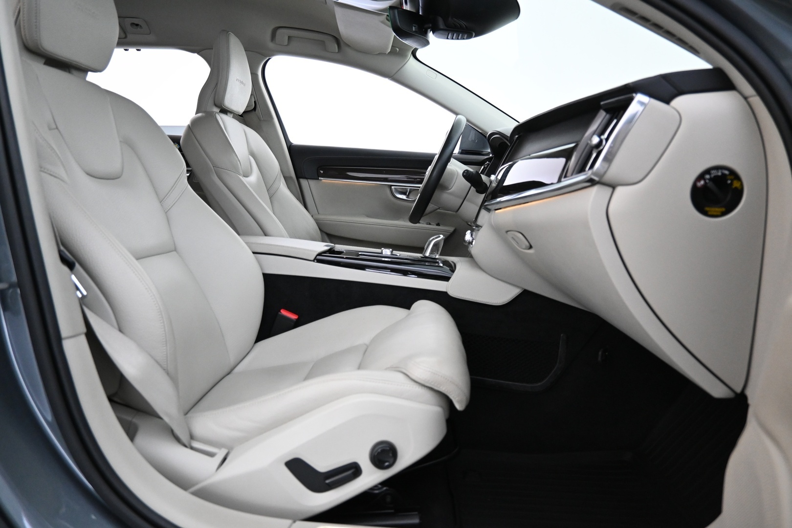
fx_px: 528
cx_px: 396
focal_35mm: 24
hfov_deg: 73.7
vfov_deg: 53.1
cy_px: 264
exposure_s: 1/25
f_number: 3.5
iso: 2200
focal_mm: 16
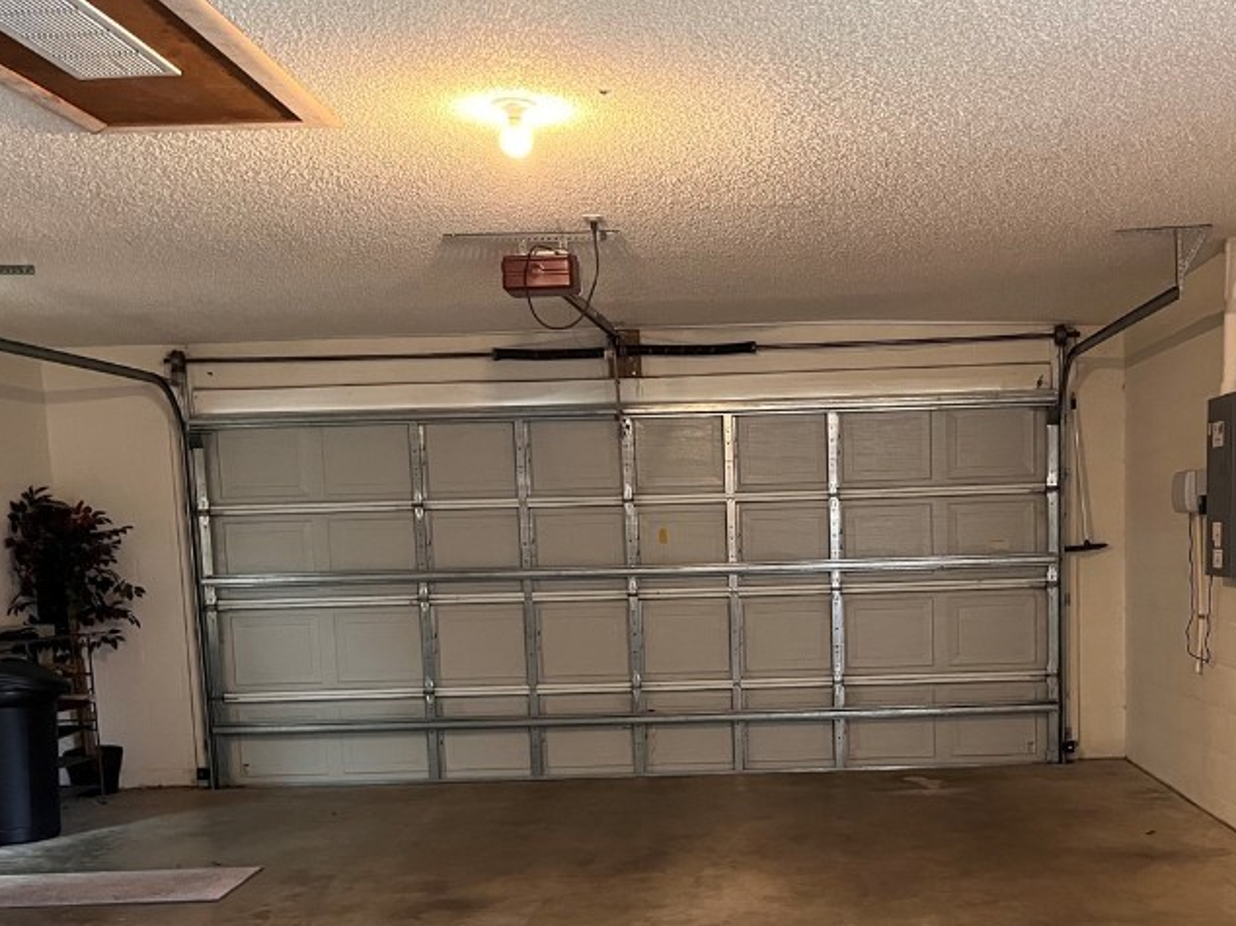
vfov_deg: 33.4
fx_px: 1499
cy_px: 731
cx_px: 782
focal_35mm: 42
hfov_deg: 44.4
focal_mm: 5.1
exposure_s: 1/60
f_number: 1.6
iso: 500
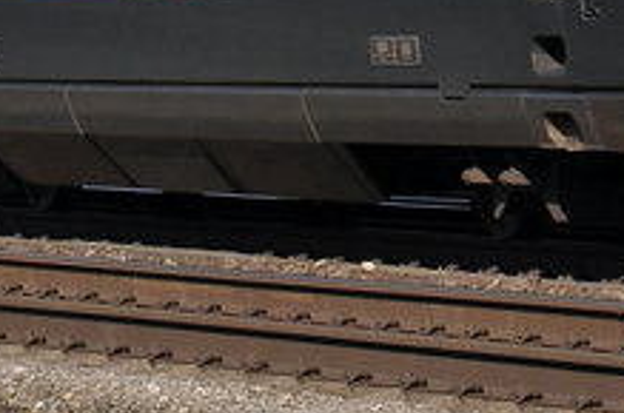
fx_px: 9668
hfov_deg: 3.7
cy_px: -363
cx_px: 48
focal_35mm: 559
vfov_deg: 2.4
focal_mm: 68
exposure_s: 1/1000
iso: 400
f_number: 8
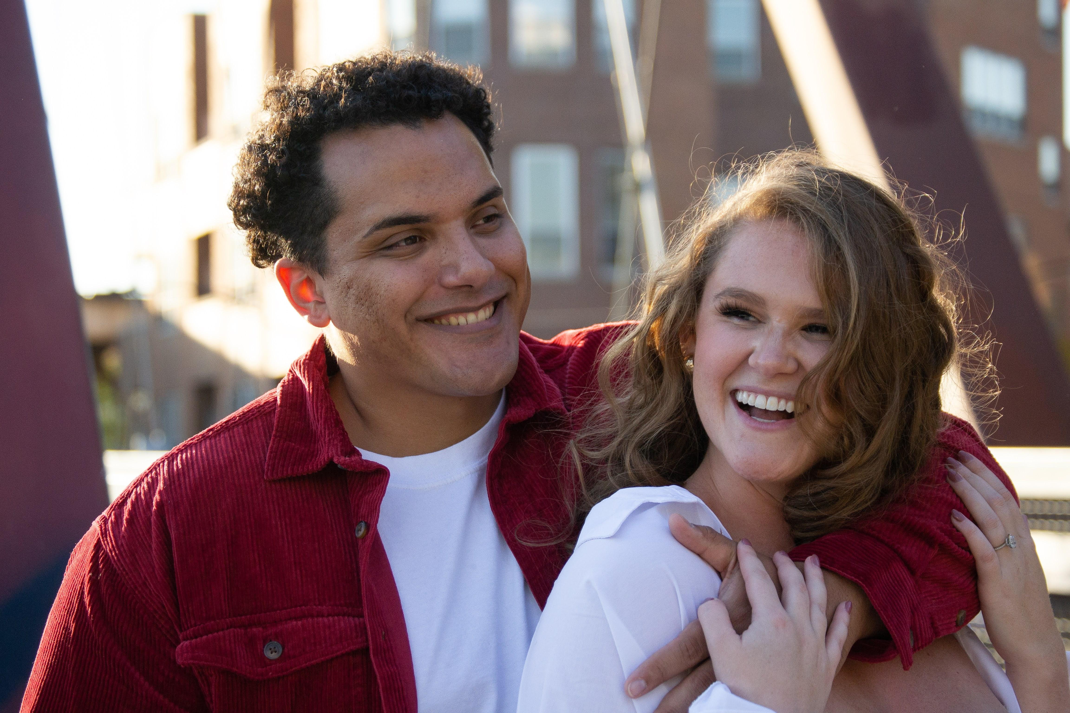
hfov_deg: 20.6
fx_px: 2942
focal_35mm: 99
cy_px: 356
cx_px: 535
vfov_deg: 13.8
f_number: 4.2
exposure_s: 1/1000
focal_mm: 66
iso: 400
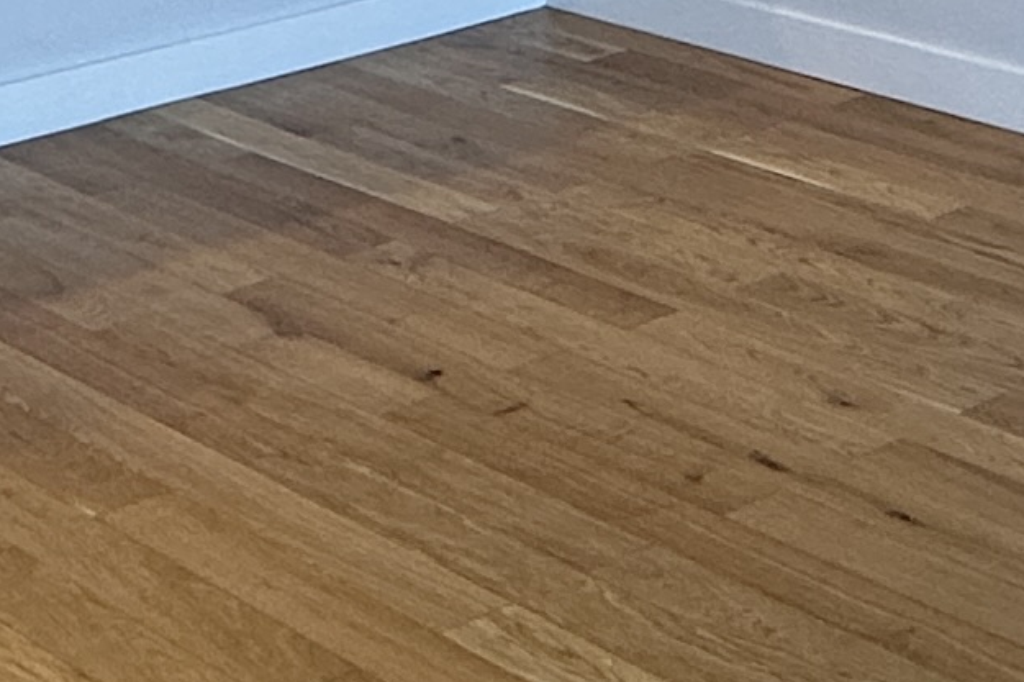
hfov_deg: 21.6
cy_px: 403
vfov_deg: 14.5
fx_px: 2672
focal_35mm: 94
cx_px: 650
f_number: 2.2
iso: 160
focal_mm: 2.22
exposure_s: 1/120
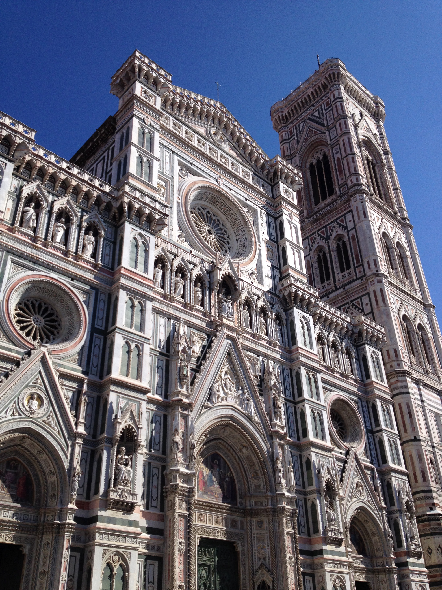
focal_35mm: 35
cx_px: 221
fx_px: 596
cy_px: 295
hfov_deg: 40.7
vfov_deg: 52.6
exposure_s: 1/2404
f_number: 2.4
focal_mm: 4.28
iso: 50
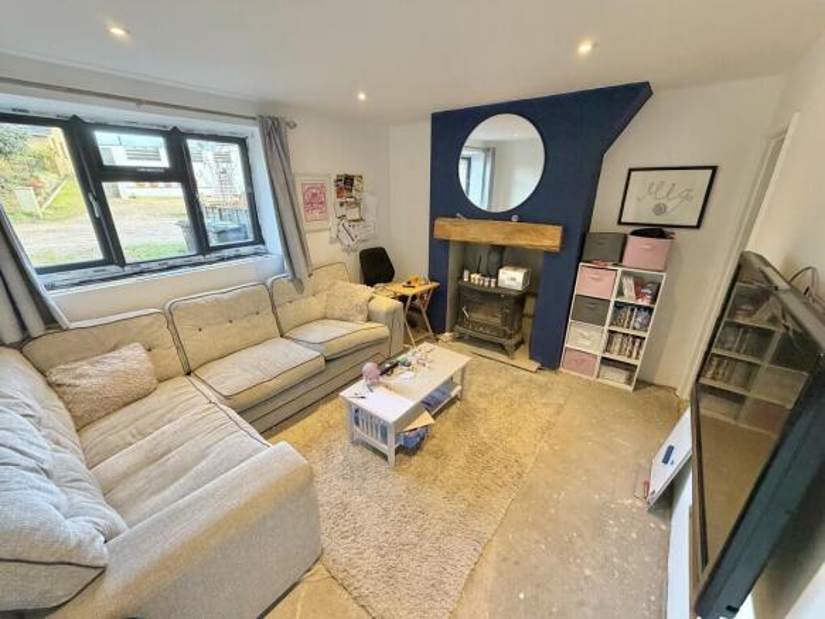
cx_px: 412
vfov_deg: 85.7
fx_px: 334
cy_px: 310
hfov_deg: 102.1
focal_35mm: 14
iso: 320
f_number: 2.2
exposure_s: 1/63
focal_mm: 2.22
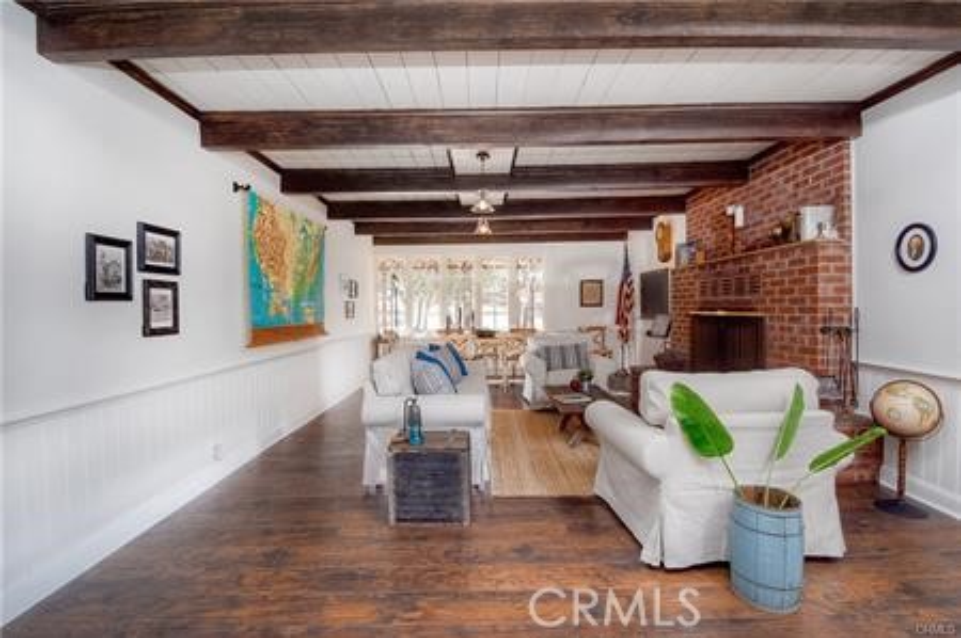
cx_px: 480
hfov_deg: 100.5
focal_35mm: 15
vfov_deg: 77.2
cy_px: 319
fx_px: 400
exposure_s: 1/60
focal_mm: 10
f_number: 8
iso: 200
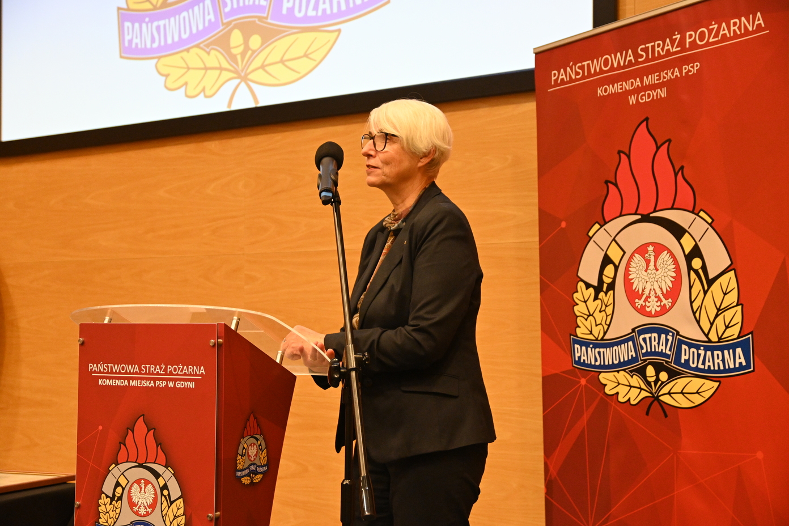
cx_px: 394
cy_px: 263
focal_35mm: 51
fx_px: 1118
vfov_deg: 26.5
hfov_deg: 38.9
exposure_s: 1/125
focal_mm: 34
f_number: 3.3
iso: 3200
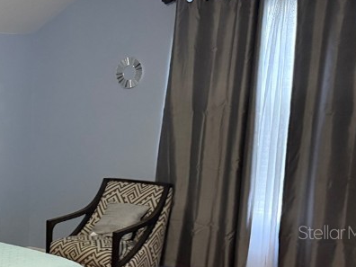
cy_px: 232
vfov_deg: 23.1
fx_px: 638
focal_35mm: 62
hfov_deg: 27.3
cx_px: -77
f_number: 1.78
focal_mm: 6.76
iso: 1000
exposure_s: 1/40
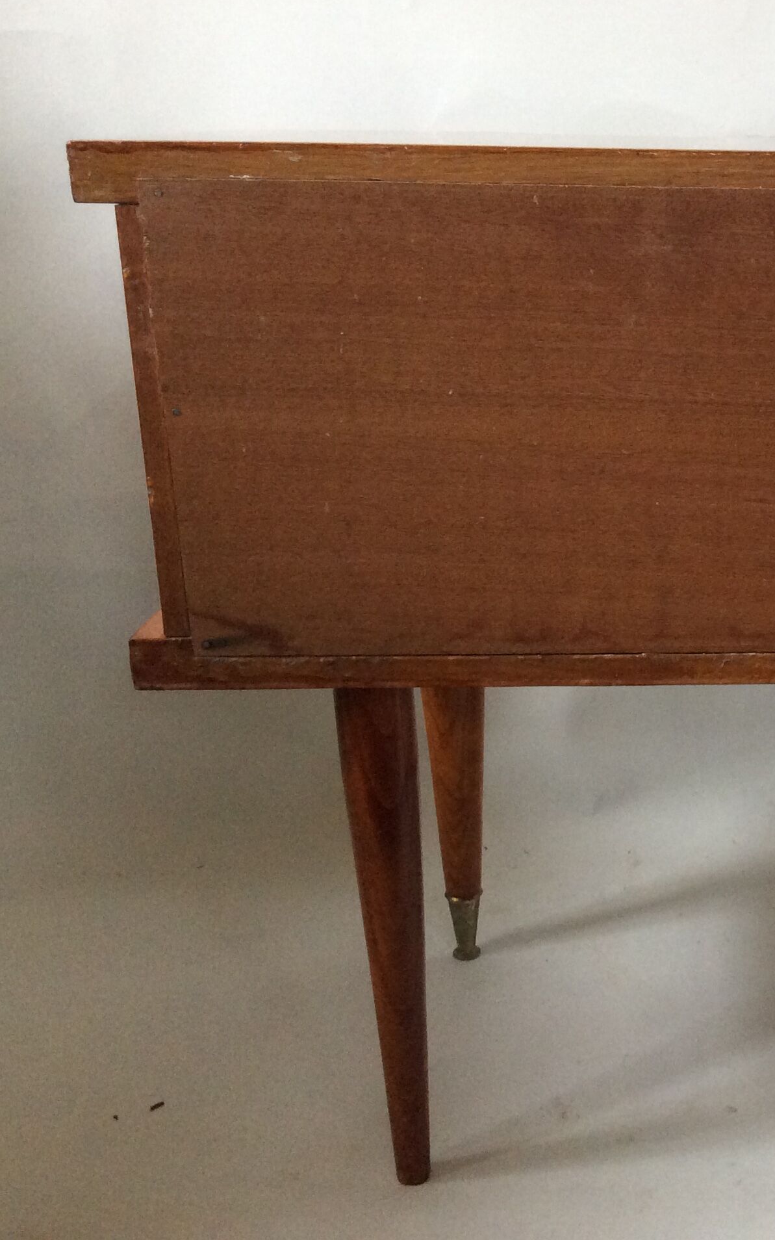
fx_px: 1554
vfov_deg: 43.5
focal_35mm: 46
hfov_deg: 26.5
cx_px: 780
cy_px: 612
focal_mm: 3.3
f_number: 2.4
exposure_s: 1/25
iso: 160
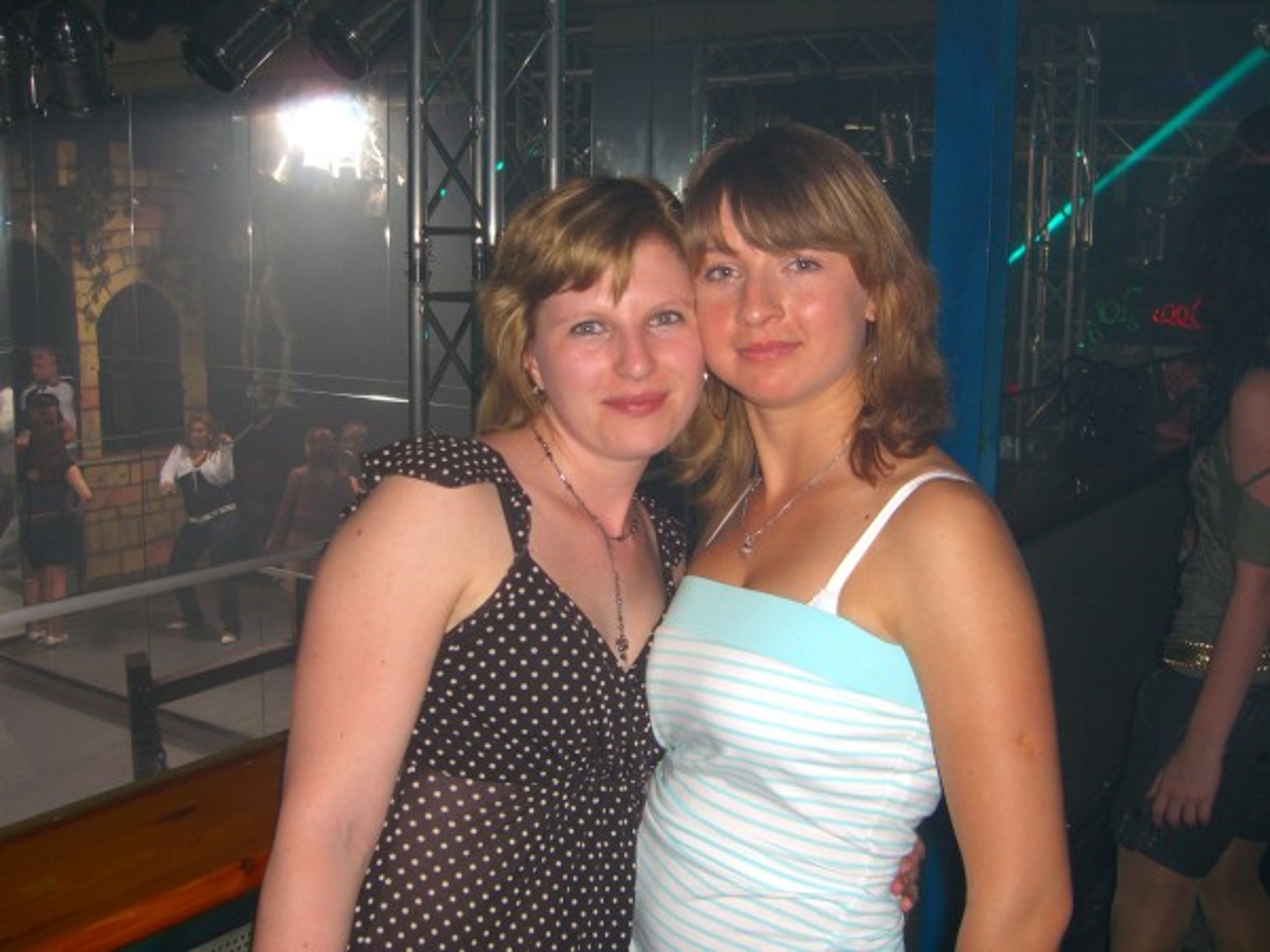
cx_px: 635
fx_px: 1394
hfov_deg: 49.0
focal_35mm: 38
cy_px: 476
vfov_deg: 37.7
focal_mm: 7.9
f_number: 2.8
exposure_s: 1/60
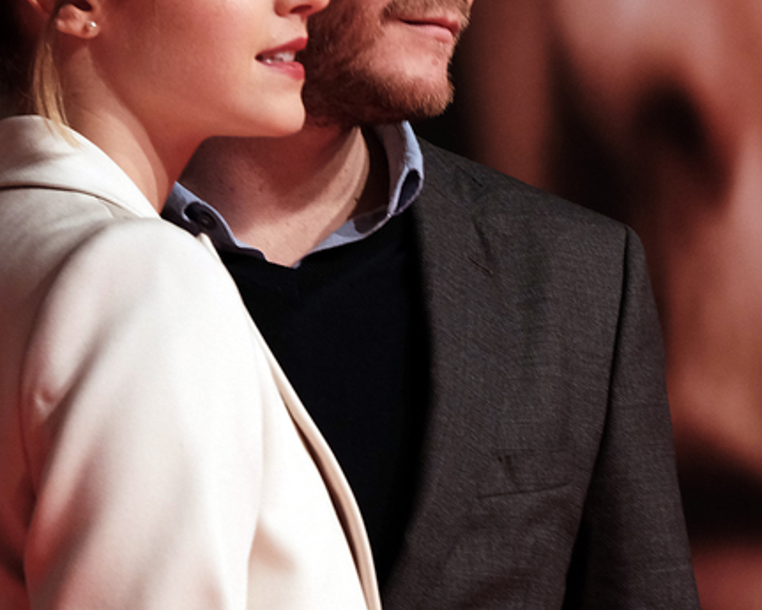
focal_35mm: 439
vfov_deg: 3.5
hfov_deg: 4.4
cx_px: 662
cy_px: 30
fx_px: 9903
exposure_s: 1/140
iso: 1600
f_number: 5.6
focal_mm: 134.4
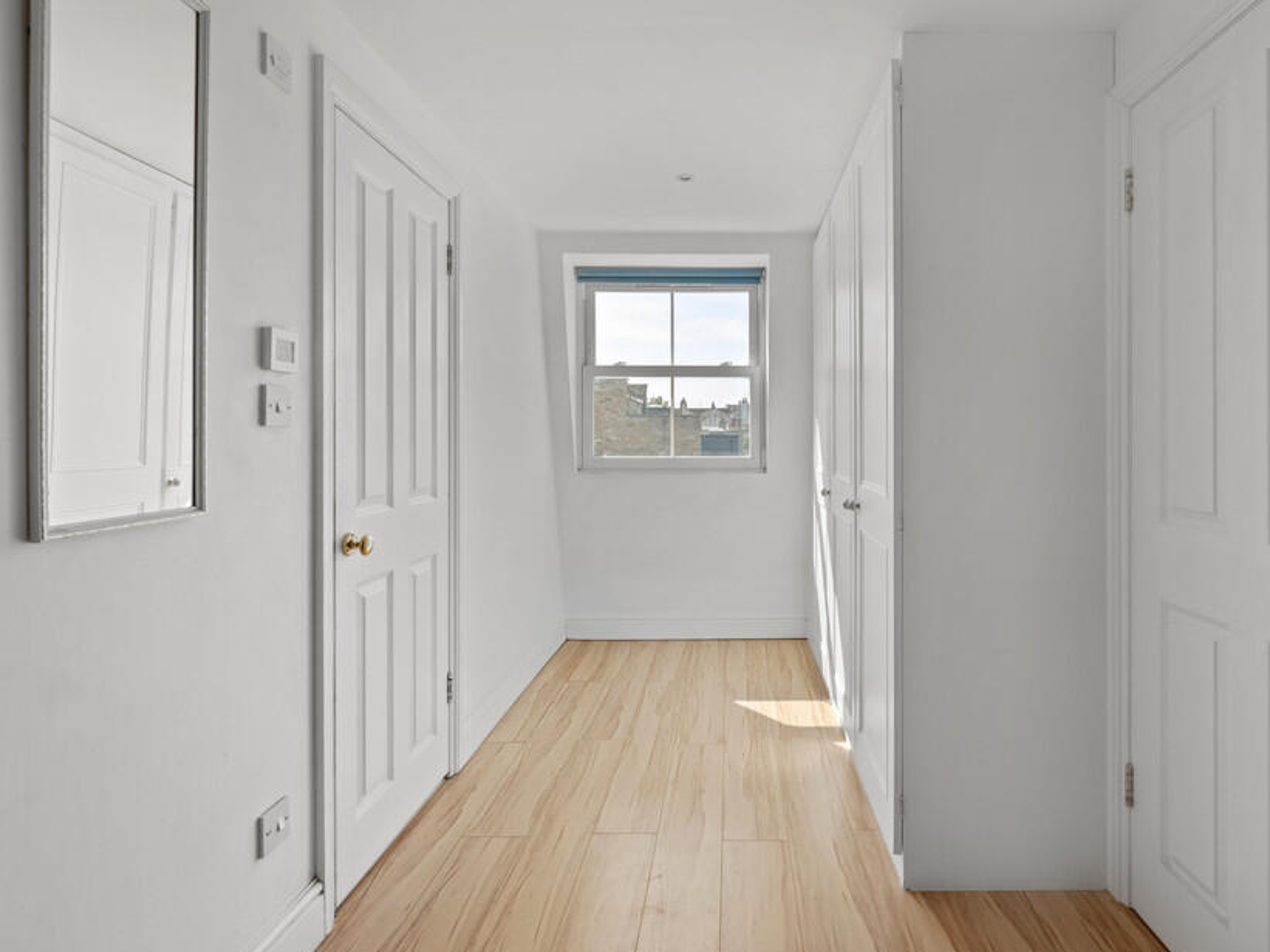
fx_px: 660
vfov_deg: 71.5
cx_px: 730
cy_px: 440
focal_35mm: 18
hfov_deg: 87.1
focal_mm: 15
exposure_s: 1/160
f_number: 6.3
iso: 500
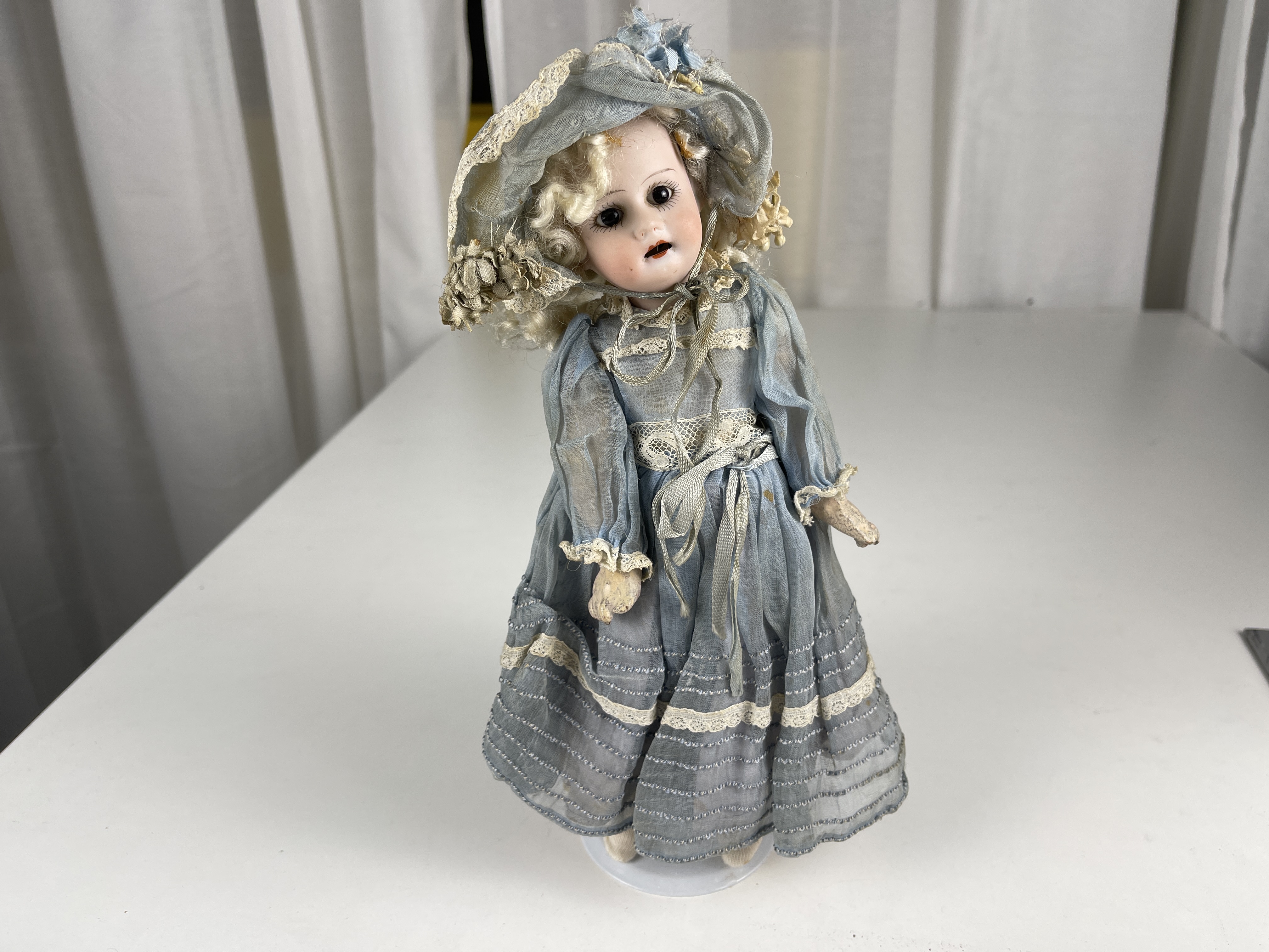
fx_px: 916
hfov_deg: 69.4
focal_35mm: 25
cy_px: 476
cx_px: 634
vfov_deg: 54.9
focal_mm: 5.1
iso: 32
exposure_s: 1/127
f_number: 1.6
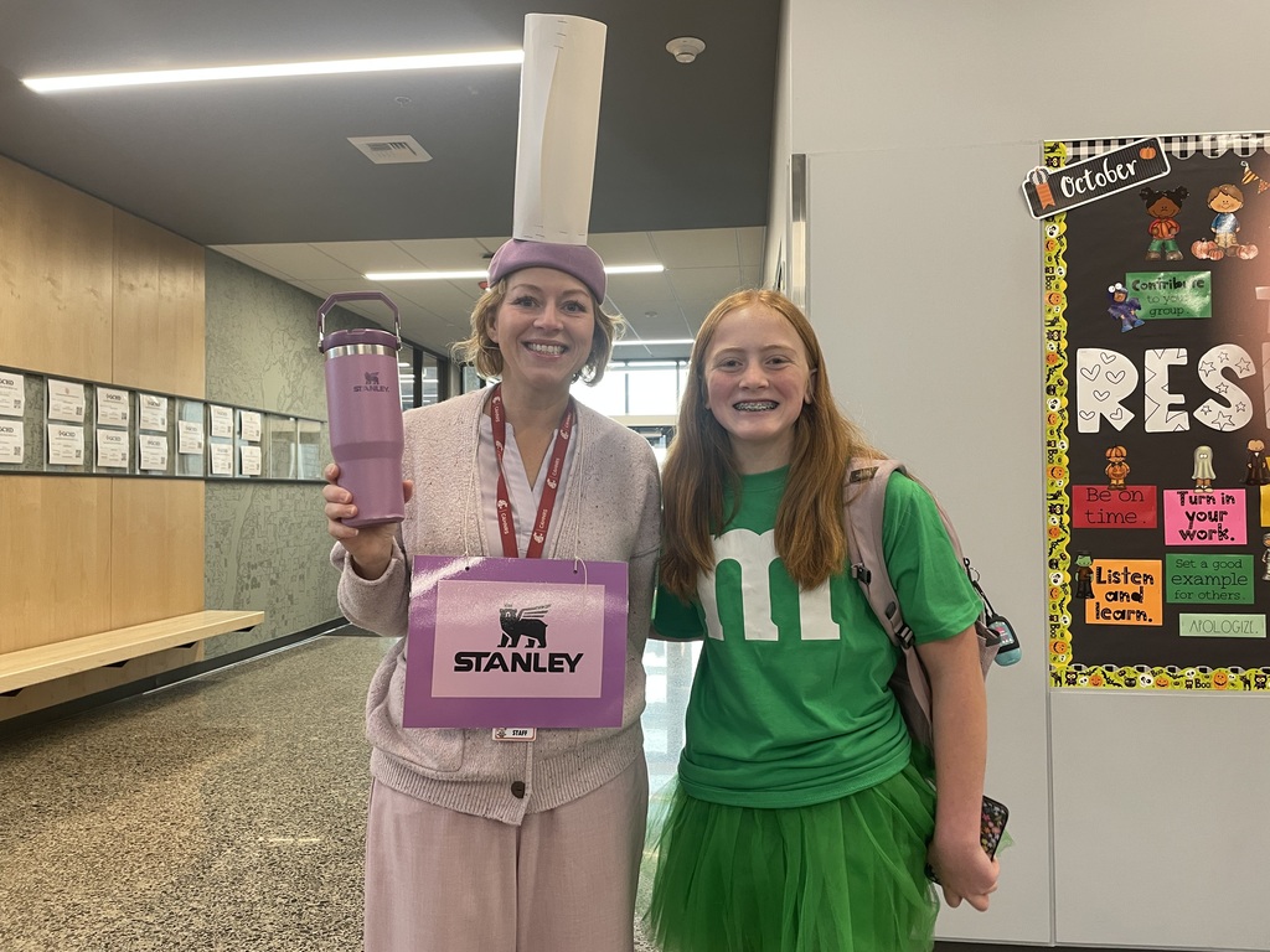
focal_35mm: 26
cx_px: 635
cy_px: 476
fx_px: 954
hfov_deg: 67.3
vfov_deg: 53.1
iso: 100
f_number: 1.6
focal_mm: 4.2
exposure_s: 1/50
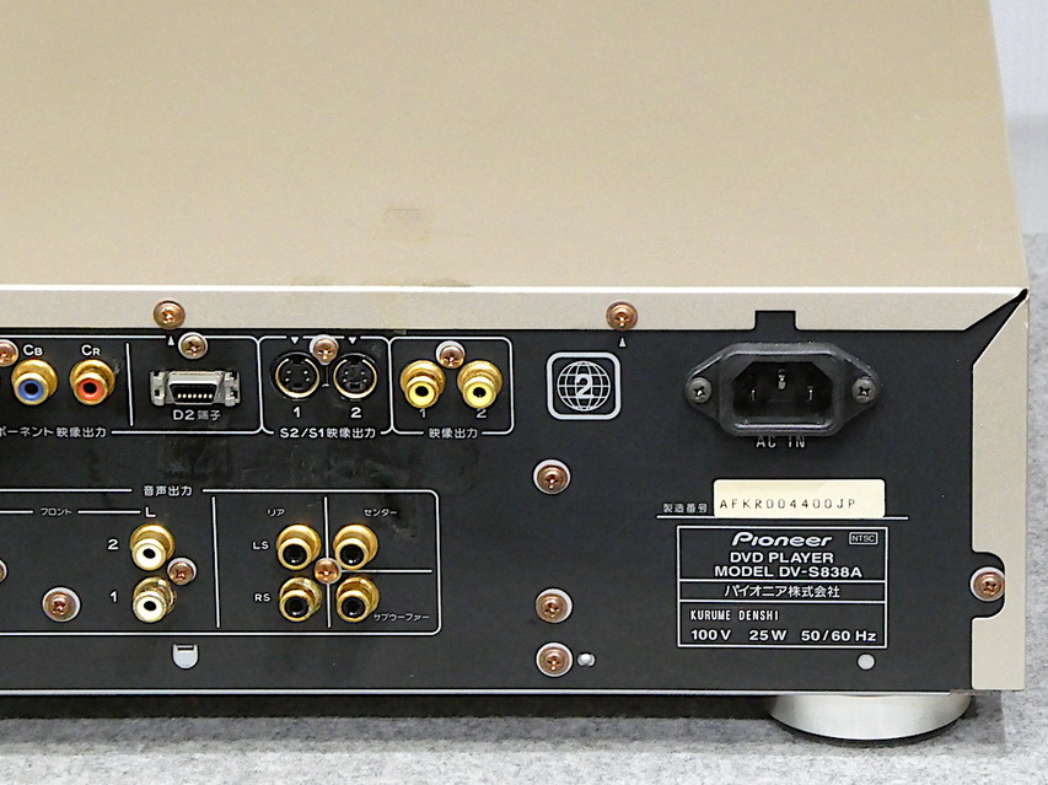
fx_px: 4600
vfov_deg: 9.8
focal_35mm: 152
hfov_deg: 13.0
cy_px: 432
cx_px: 571
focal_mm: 24.2
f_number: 6.3
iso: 1600
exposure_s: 1/20
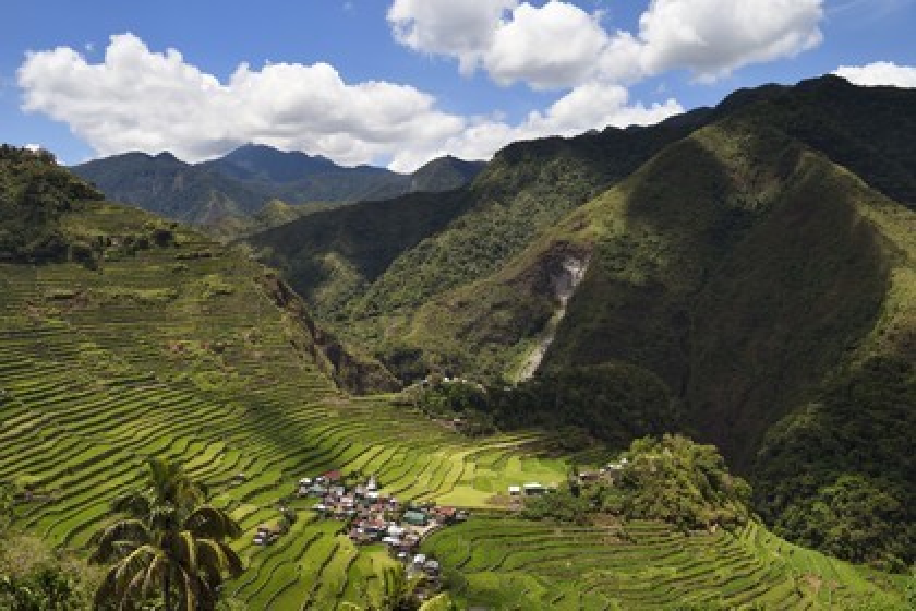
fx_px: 738
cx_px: 458
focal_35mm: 29
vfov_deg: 45.0
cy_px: 306
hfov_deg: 63.7
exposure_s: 1/250
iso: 200
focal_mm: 29
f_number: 13
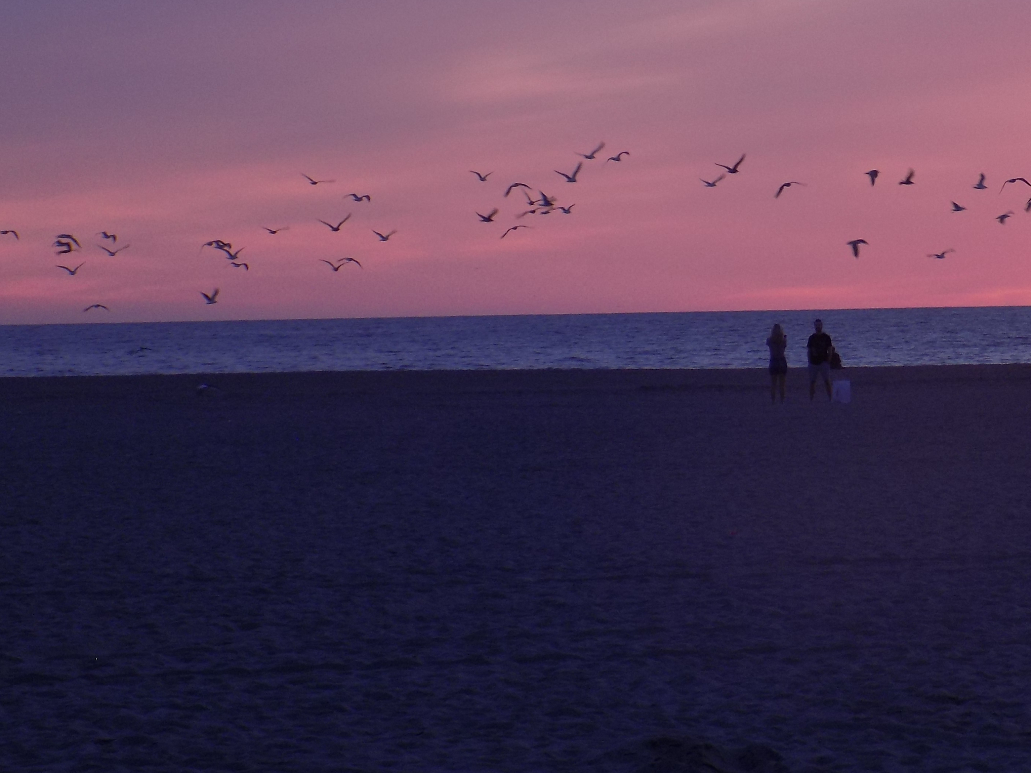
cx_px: 817
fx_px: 5807
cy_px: 231
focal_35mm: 195
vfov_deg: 7.6
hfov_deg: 10.1
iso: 80
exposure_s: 1/50
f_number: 4.8
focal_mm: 20.9
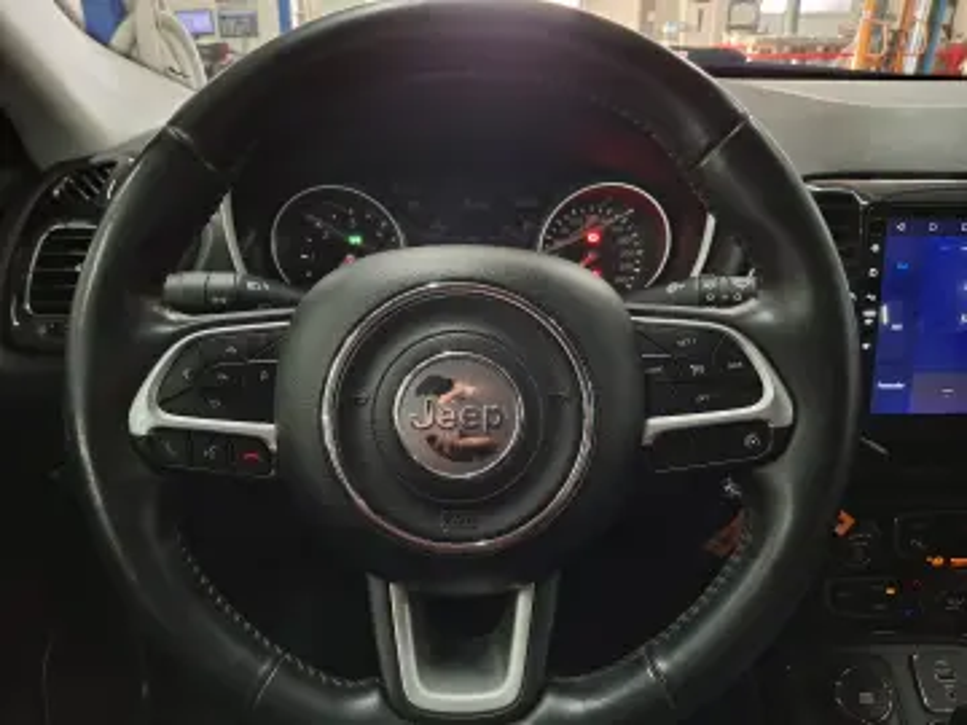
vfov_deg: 54.9
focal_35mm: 25
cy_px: 362
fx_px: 698
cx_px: 484
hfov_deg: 69.4
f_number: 1.8
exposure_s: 1/25
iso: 400
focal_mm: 4.69
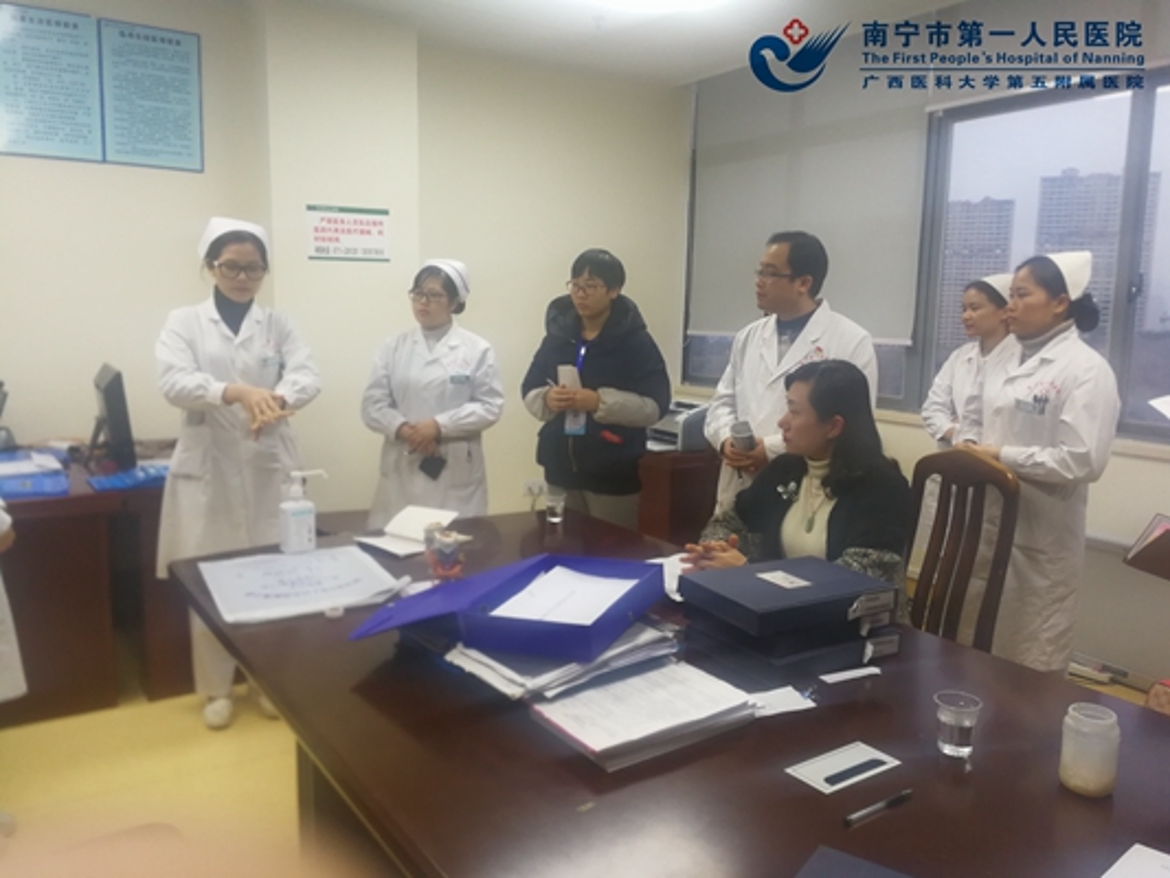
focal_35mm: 27
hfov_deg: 65.3
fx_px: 913
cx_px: 585
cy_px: 439
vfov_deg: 51.4
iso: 125
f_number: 2.2
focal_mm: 3.95
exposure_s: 1/50
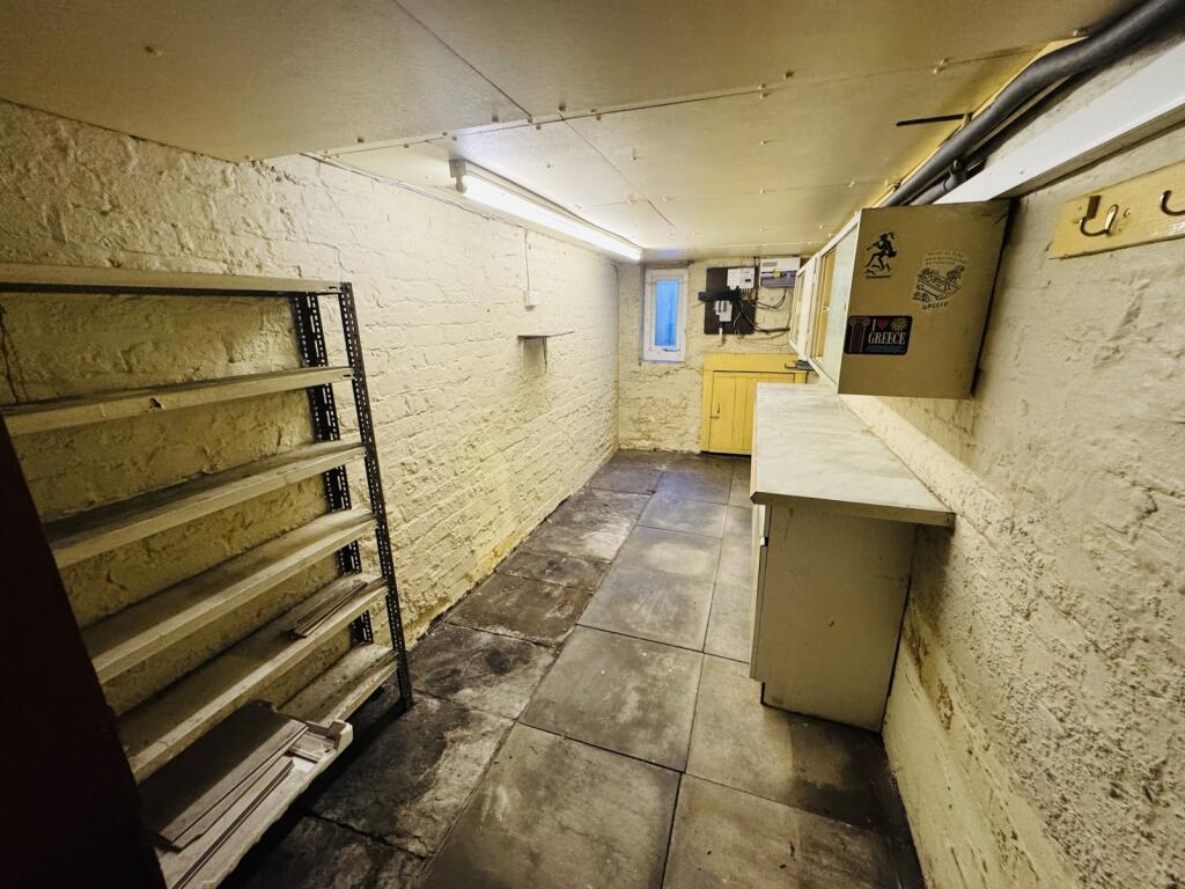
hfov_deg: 102.1
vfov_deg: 85.7
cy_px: 444
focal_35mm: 14
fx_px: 479
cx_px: 592
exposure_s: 1/50
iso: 400
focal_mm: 2.22
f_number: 2.2
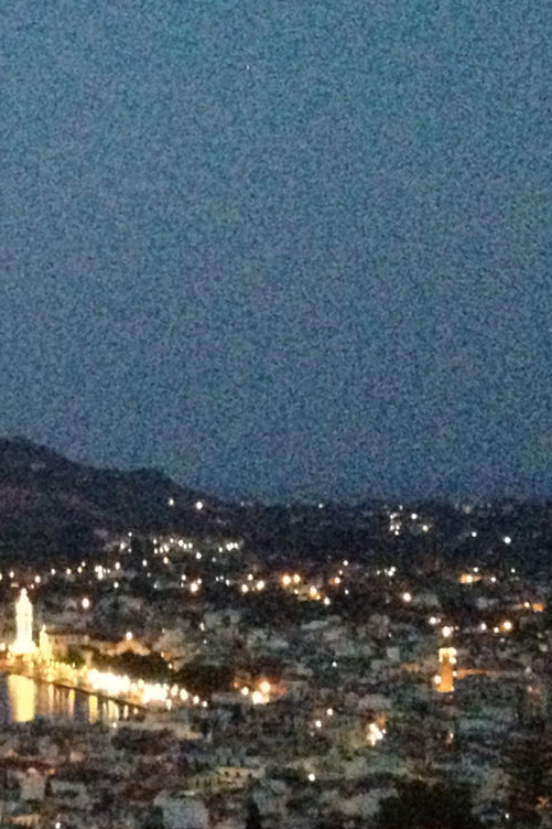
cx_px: -738
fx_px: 2853
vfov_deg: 16.5
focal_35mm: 124
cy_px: 435
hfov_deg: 9.8
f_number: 2.4
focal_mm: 4.28
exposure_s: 1/15
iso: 800
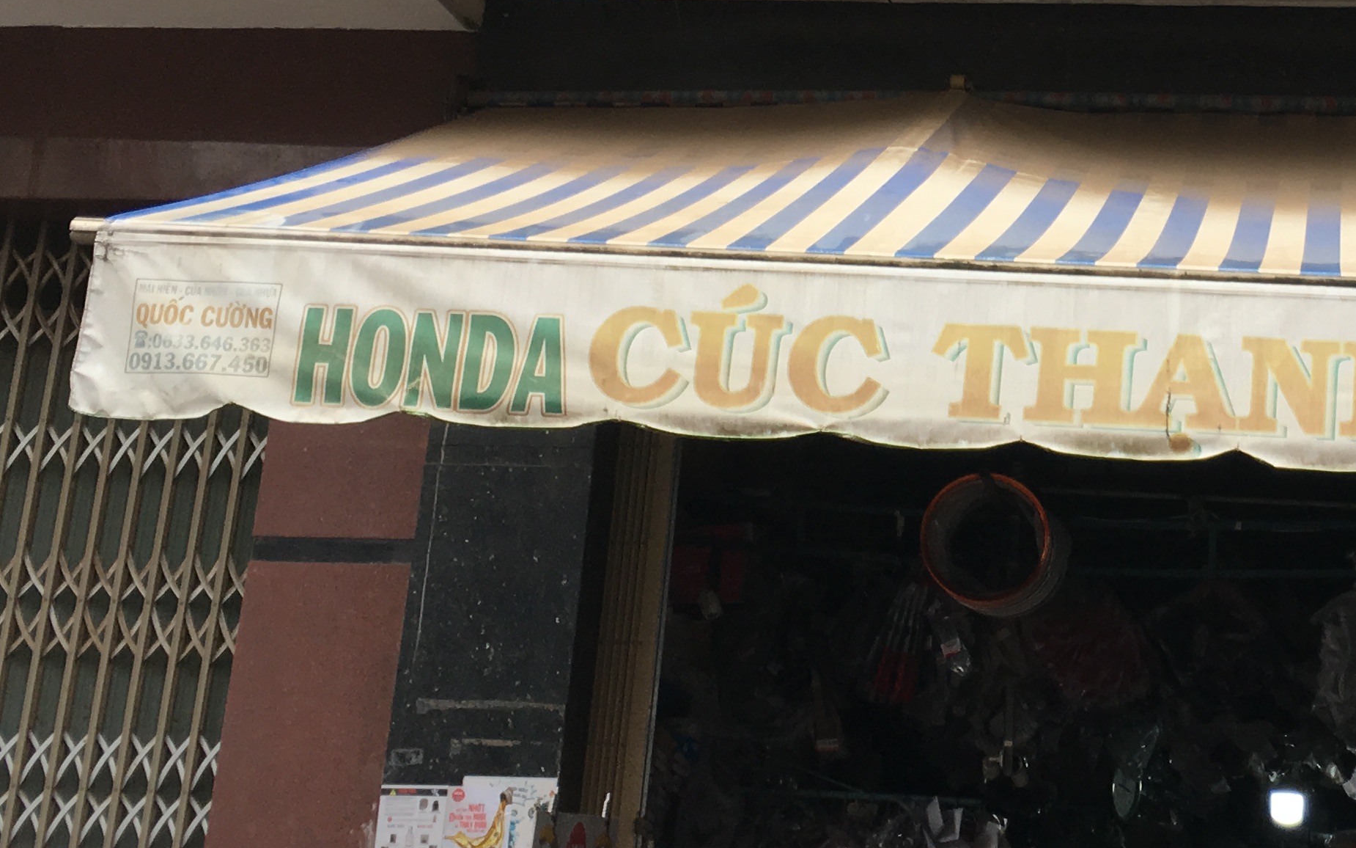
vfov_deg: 19.3
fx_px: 2476
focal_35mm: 67
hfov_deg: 29.6
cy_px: 209
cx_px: 1161
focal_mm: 4.15
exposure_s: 1/390
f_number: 2.2
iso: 25
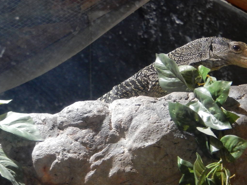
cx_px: 97
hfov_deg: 10.9
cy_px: 105
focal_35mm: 182
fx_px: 1298
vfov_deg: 8.2
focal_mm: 21
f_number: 5.5
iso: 400
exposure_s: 1/25
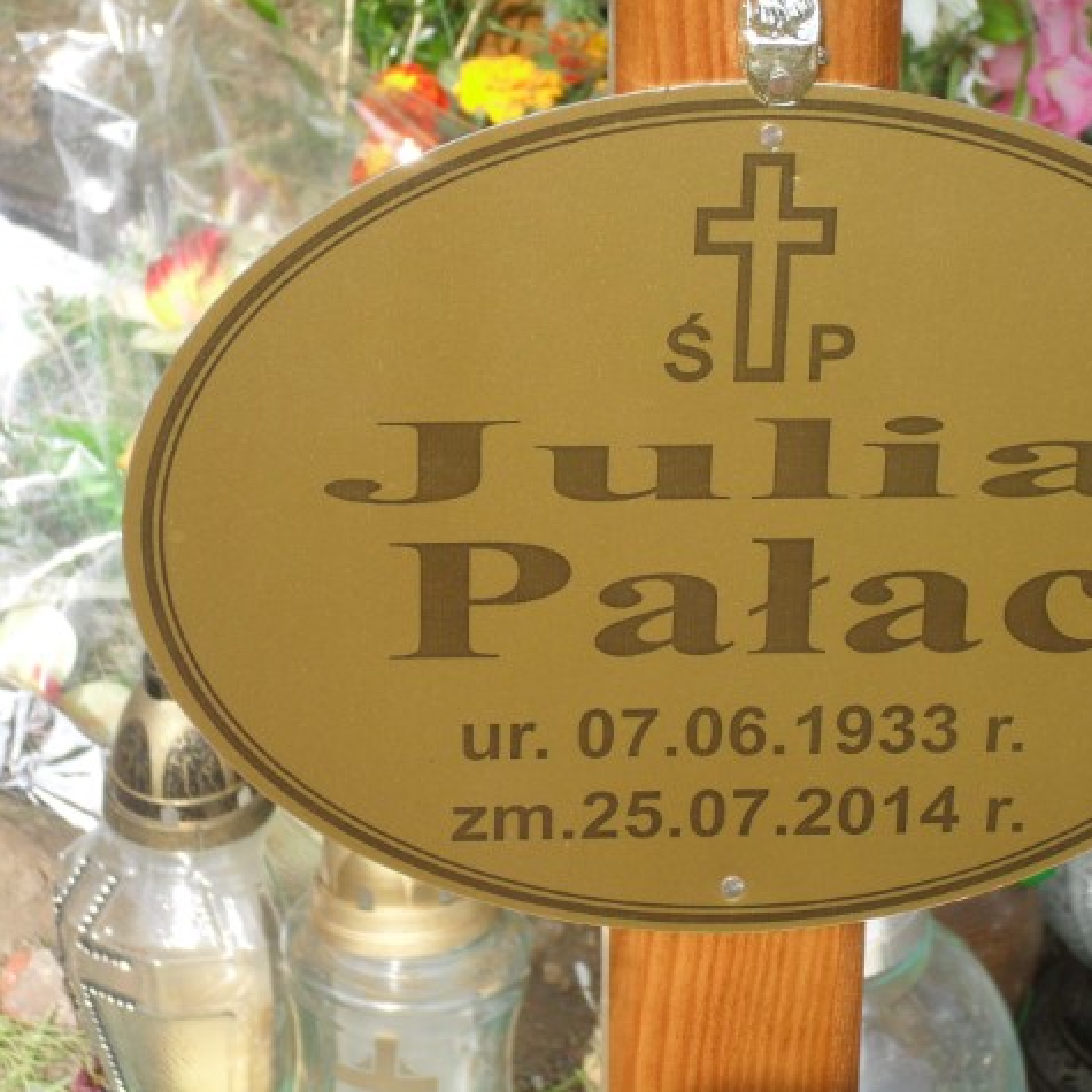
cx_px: 733
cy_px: 543
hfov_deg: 13.9
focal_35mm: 125
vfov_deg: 14.0
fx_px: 4461
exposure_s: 1/250
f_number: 5.8
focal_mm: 18.9
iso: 100
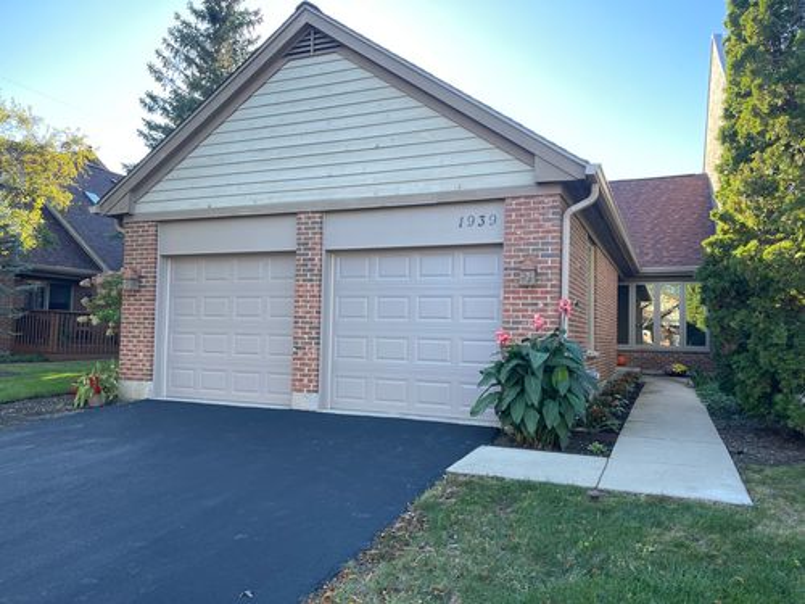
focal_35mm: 25
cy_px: 302
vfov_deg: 54.9
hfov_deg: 69.4
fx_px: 581
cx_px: 402
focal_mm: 5.1
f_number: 1.6
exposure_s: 1/287
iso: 32
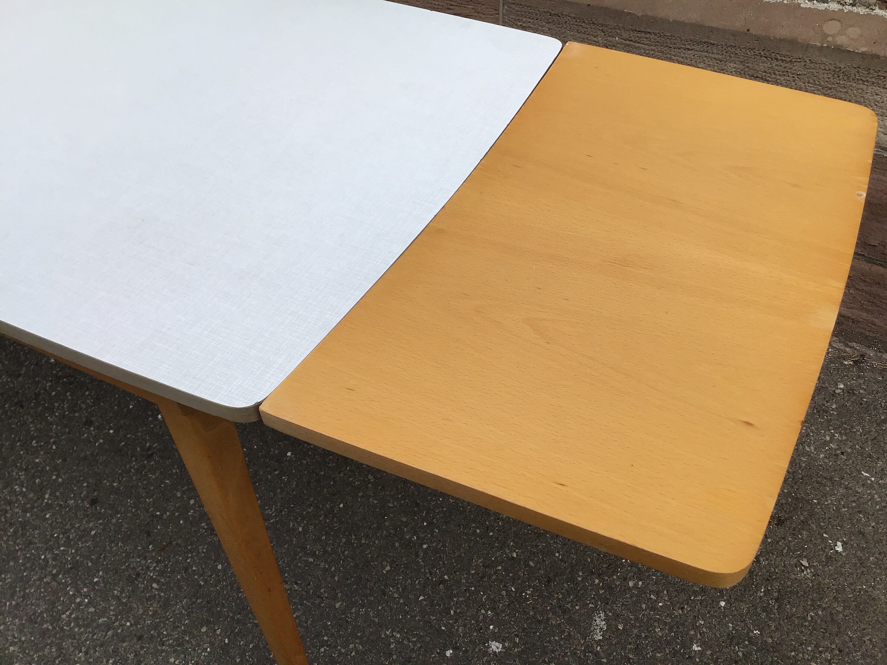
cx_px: 444
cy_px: 332
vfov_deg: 45.4
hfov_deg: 58.4
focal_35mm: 31
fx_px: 794
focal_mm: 3.3
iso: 25
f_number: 2.4
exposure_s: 1/488
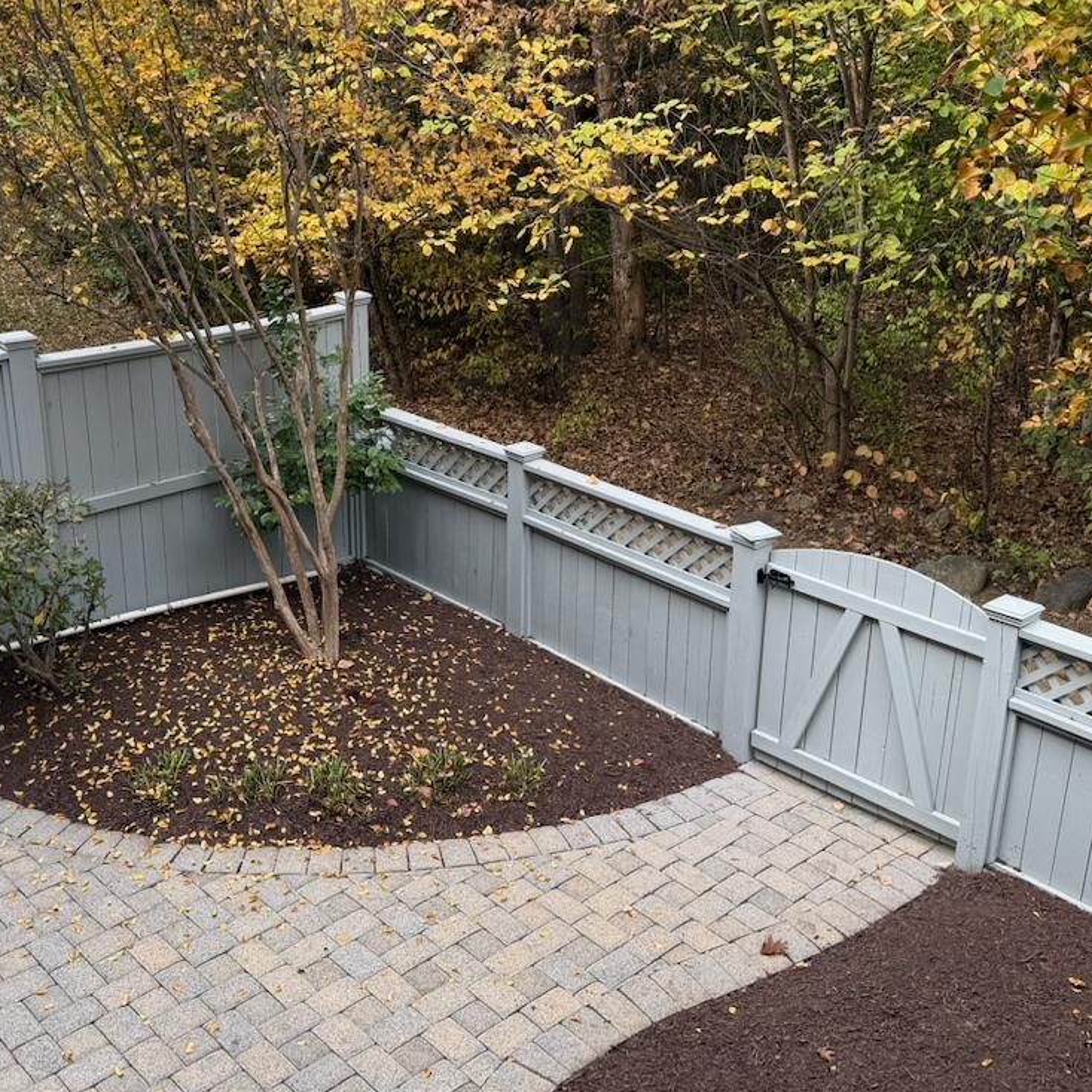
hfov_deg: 44.9
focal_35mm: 37
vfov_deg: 44.7
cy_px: 451
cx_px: 488
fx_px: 1321
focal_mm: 6.76
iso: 80
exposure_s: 1/367
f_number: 1.78
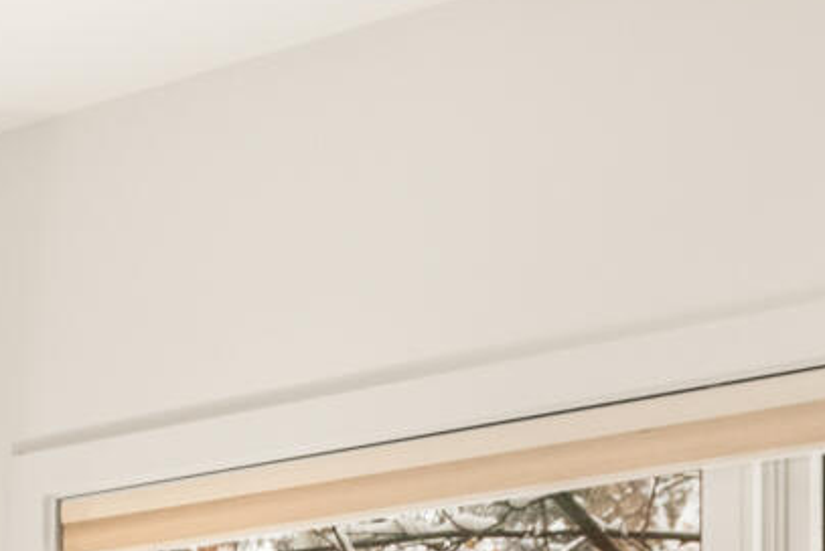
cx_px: -1109
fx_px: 3211
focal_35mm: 140
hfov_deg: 12.0
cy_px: 995
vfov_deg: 9.4
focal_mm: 19
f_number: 7.1
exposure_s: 1/10
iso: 400
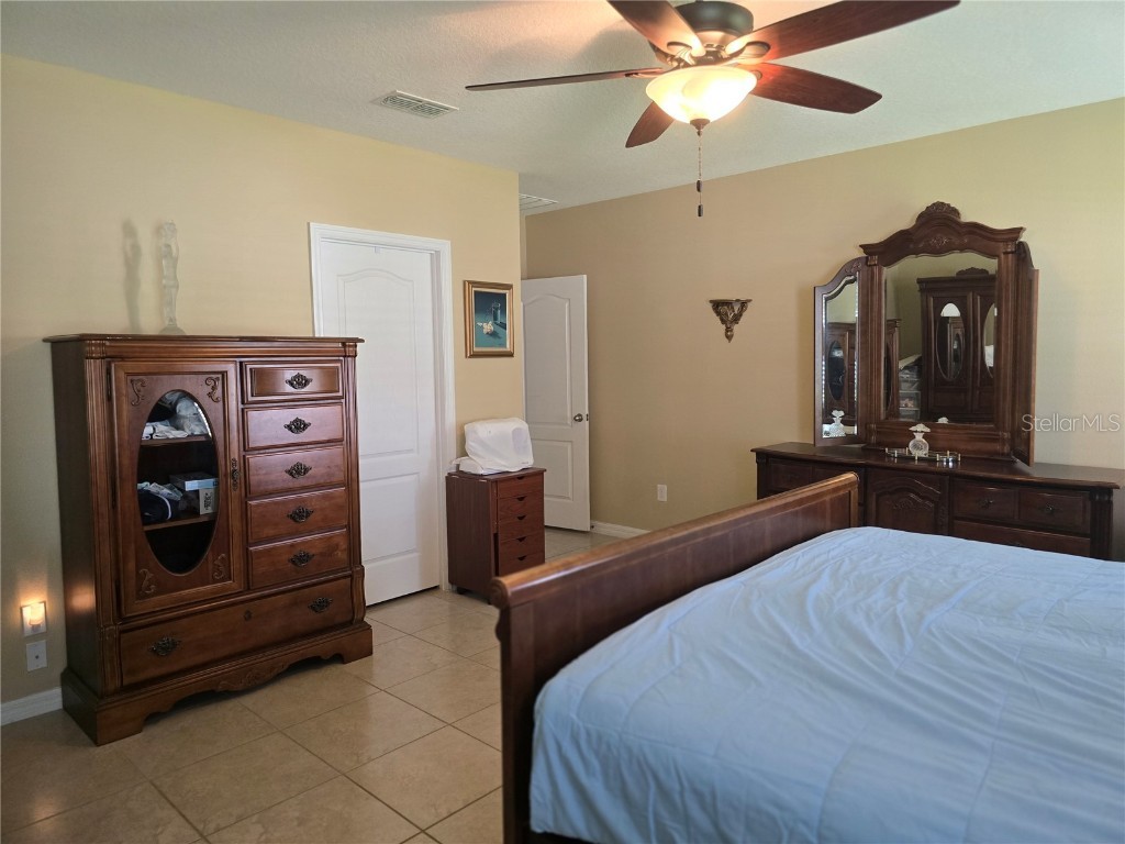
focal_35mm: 23
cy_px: 422
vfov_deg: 58.9
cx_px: 562
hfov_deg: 73.9
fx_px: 747
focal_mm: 6.3
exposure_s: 1/120
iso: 500
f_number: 1.7
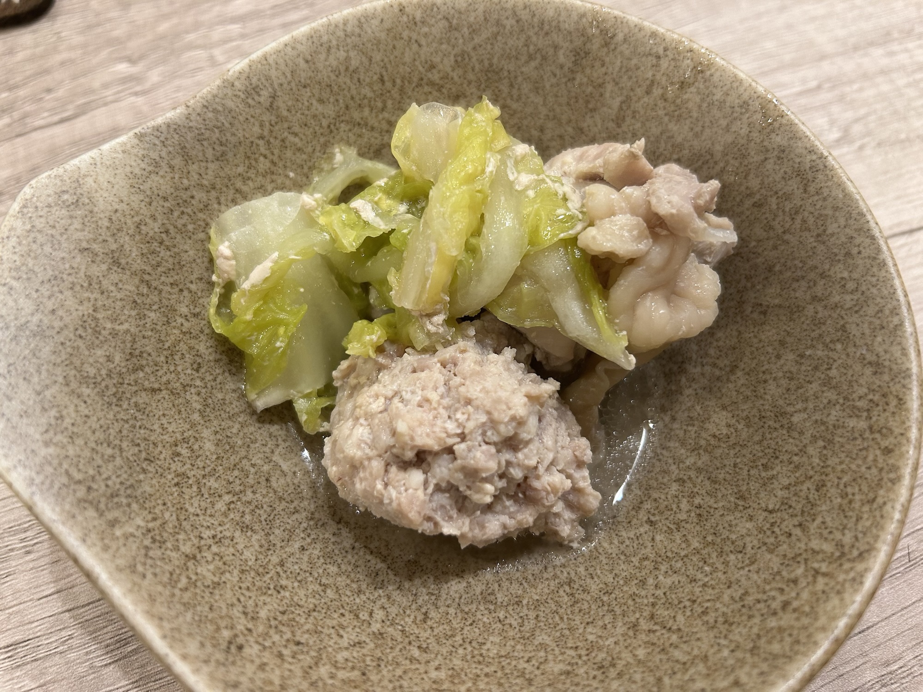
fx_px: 693
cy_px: 346
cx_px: 462
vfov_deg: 53.1
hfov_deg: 67.3
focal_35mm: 26
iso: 125
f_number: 1.5
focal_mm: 5.7
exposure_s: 1/100
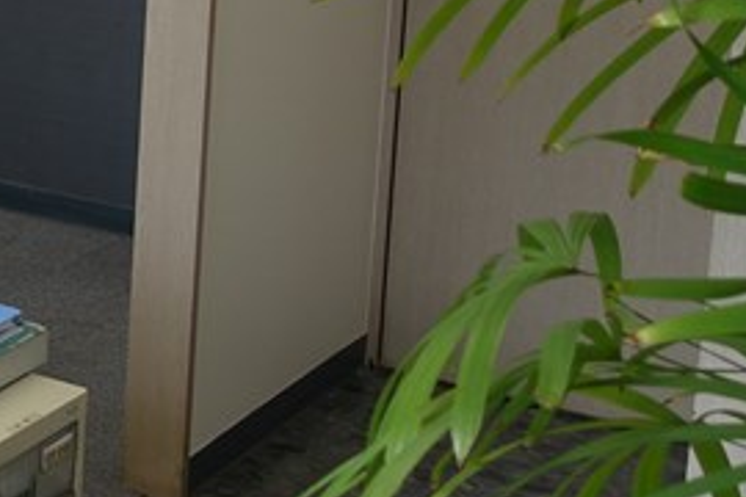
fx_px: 1886
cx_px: -600
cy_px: -86
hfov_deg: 17.9
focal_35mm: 91
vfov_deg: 14.6
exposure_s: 1/60
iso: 125
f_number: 2.8
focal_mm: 8.8
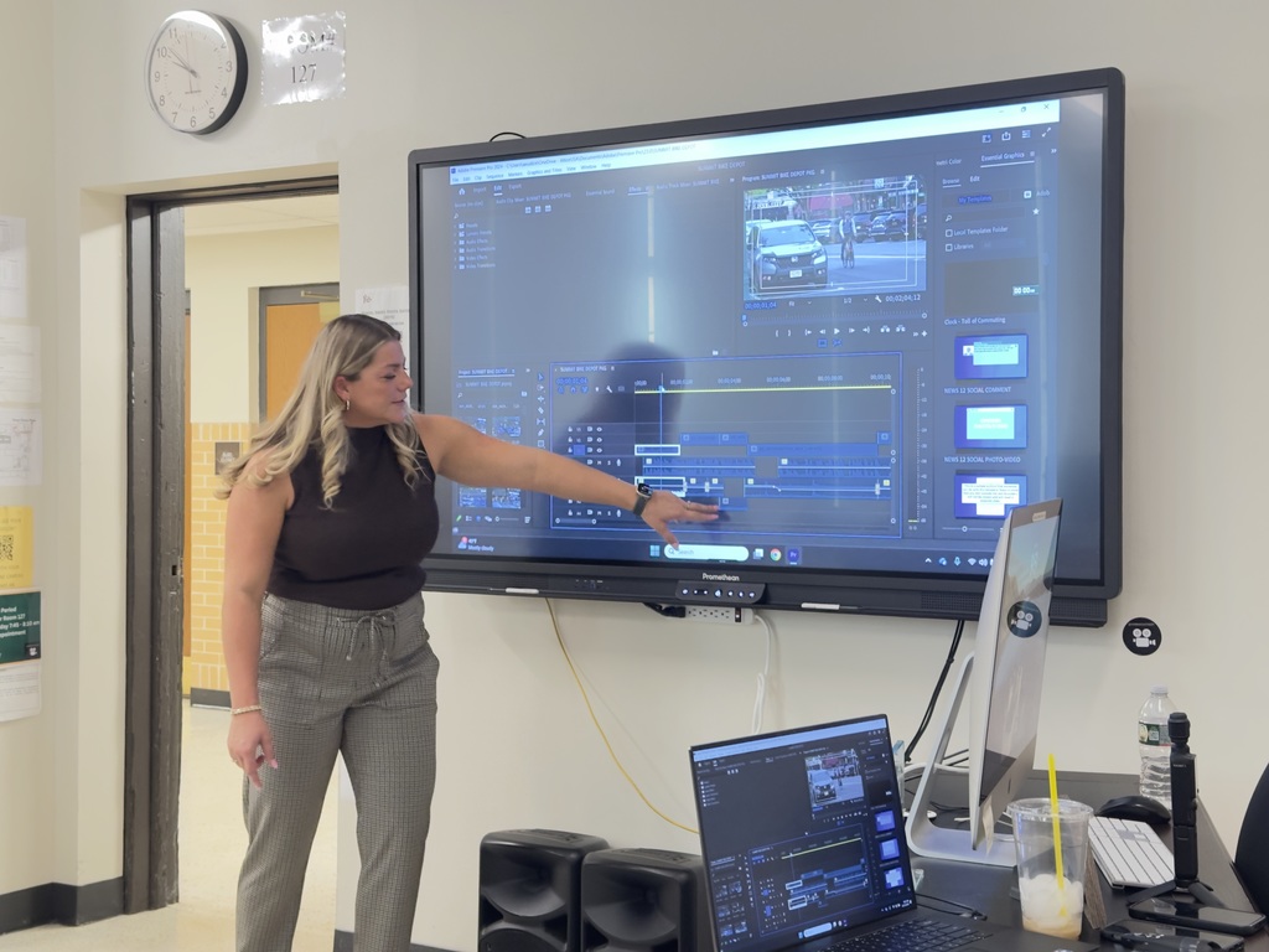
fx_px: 1760
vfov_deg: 30.3
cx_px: 634
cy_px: 476
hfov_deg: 39.7
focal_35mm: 48
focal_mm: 6.86
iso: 500
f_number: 1.78
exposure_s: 1/38
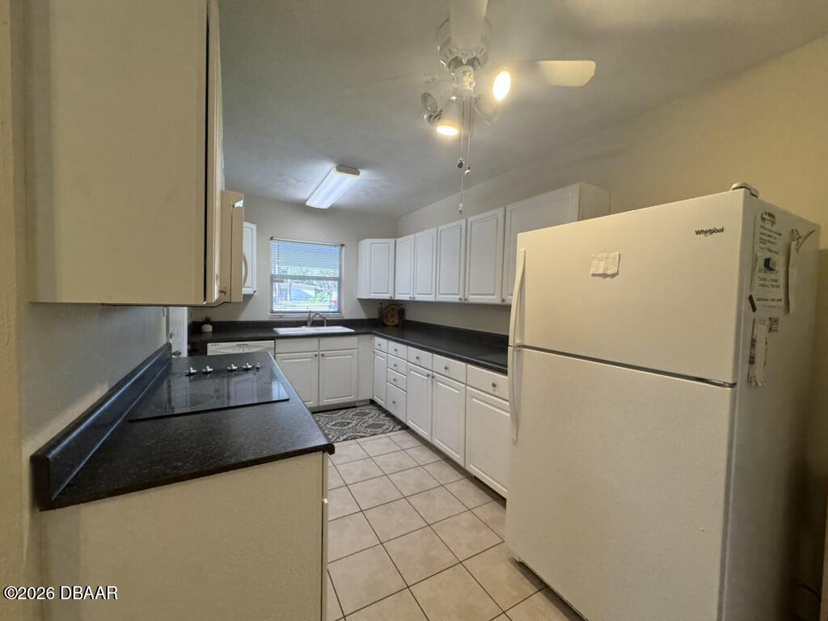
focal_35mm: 14
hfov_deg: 102.1
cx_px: 414
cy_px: 310
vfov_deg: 85.7
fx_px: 335
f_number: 2.2
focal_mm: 2.22
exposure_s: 1/120
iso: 320
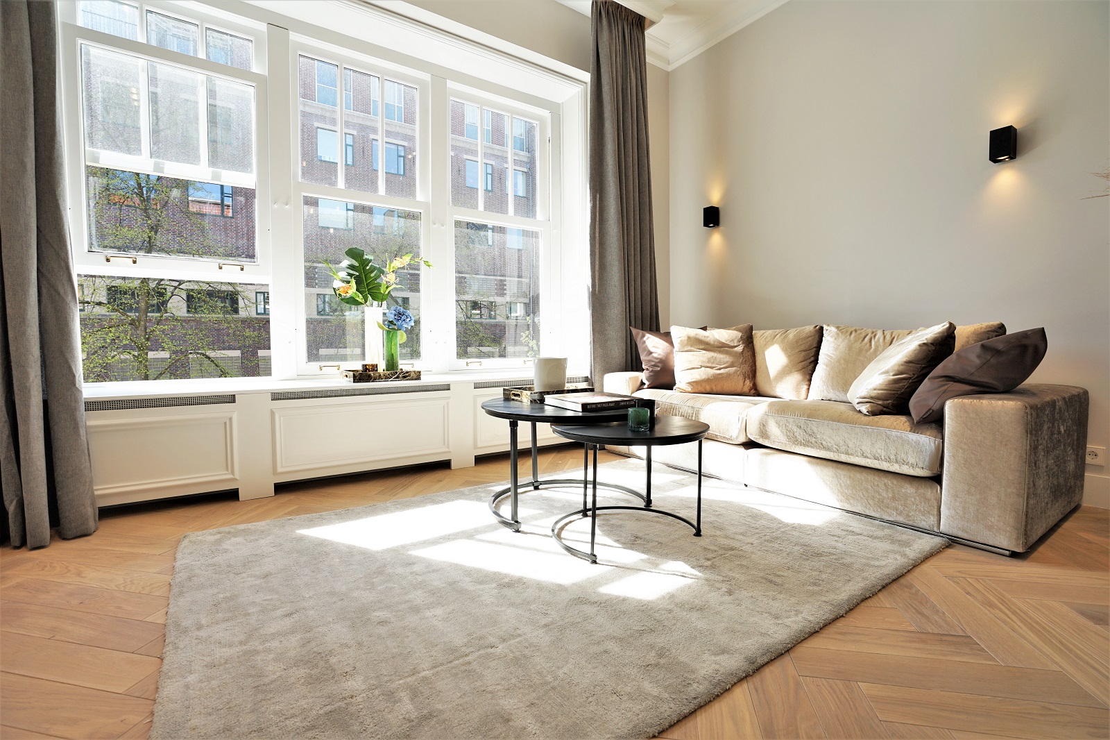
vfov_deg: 73.7
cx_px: 555
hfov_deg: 96.7
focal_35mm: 16
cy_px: 370
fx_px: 493
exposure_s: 1/80
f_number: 6.3
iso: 100
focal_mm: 16
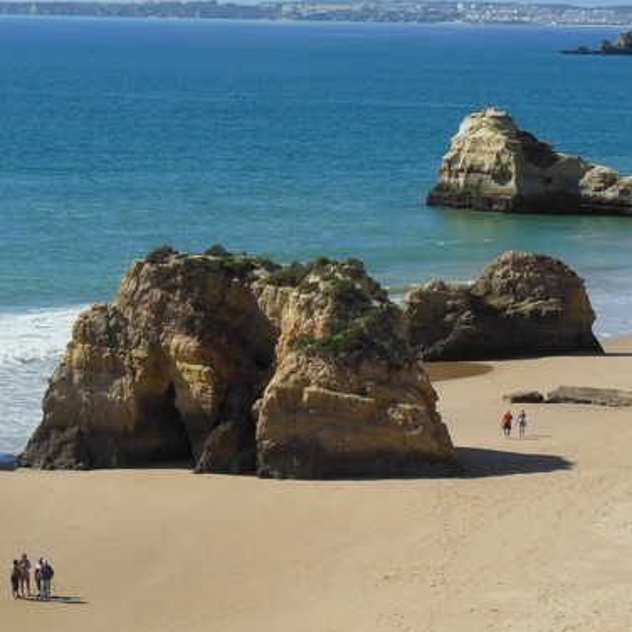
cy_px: 203
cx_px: 81
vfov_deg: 12.2
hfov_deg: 12.1
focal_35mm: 143
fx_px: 2954
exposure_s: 1/1250
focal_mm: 13.6
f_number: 4.4
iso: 125
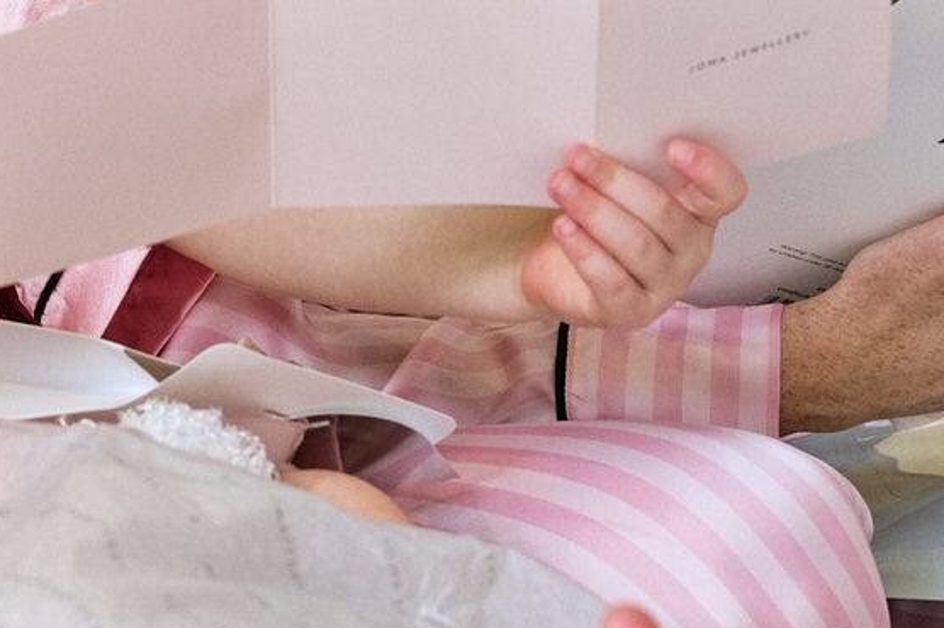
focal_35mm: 144
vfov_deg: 9.5
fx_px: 3774
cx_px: -75
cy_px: 31
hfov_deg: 14.0
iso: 800
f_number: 4.5
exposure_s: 1/100
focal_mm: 40
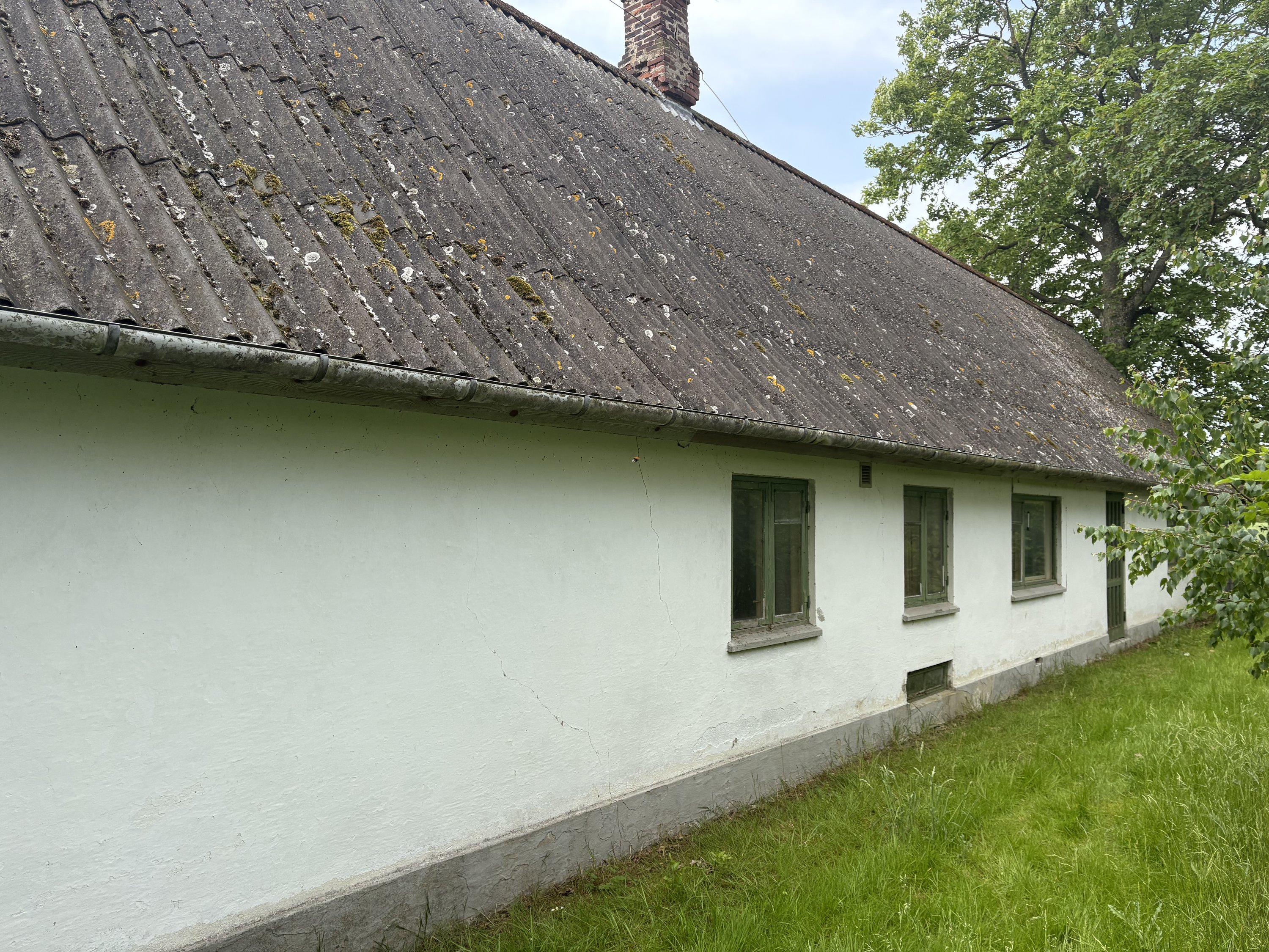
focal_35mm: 26
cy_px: 476
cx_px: 634
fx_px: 953
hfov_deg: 67.3
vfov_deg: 53.1
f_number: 1.6
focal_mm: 5.96
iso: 64
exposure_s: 1/987
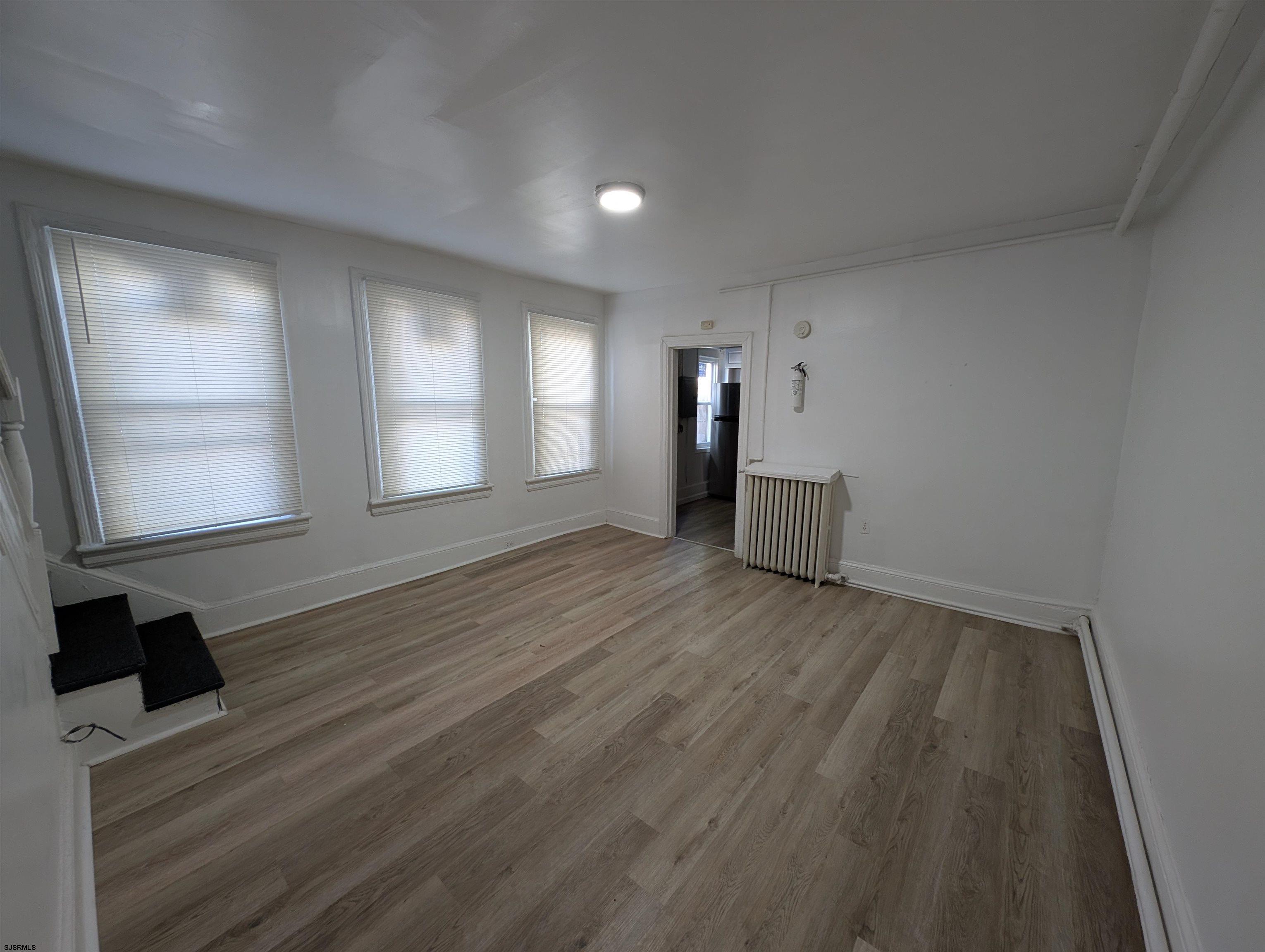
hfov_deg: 110.5
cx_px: 632
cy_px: 476
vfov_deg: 94.6
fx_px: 439
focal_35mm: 12
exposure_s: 1/24
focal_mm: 2.23
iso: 77
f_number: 1.95
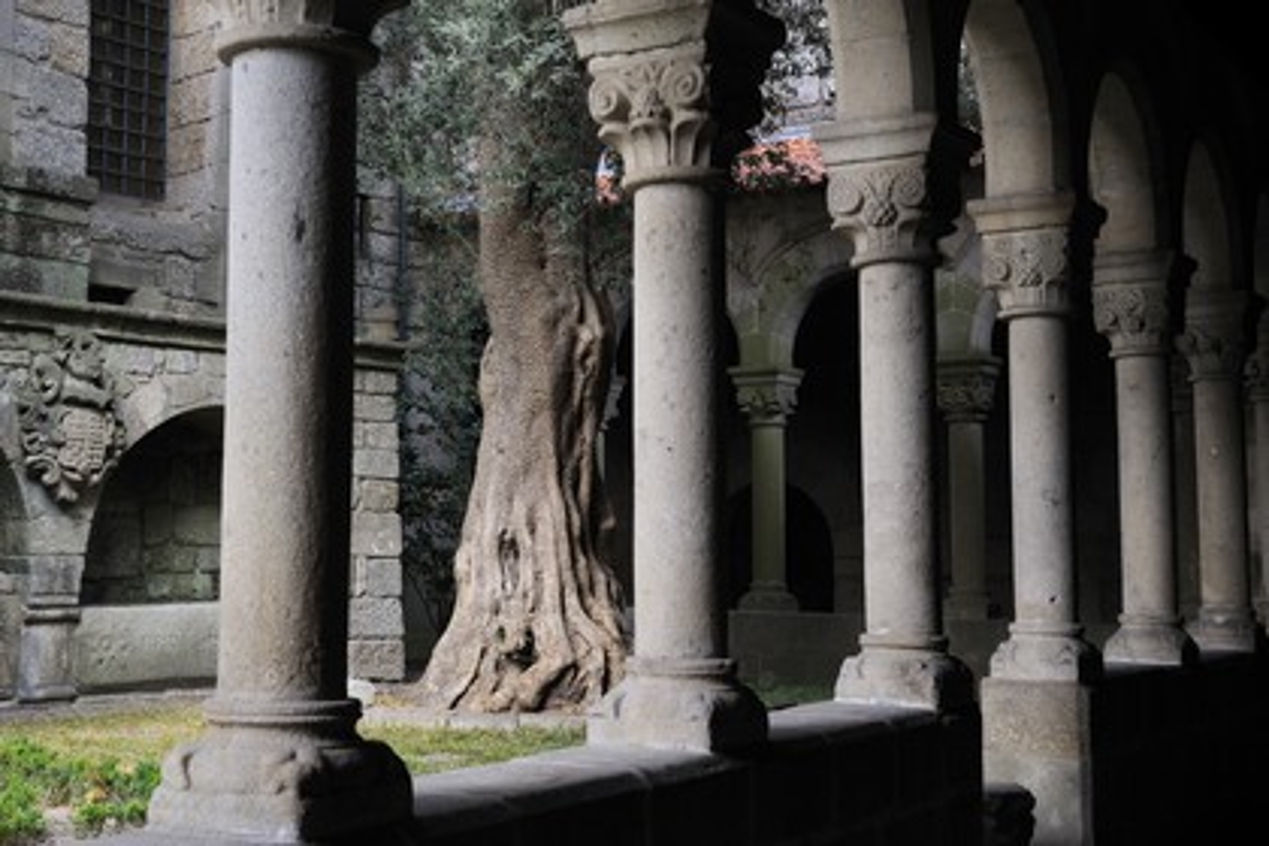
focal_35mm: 48
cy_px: 423
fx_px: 1692
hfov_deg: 41.1
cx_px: 634
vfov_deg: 28.1
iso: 400
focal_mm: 48
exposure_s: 1/80
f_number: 6.3
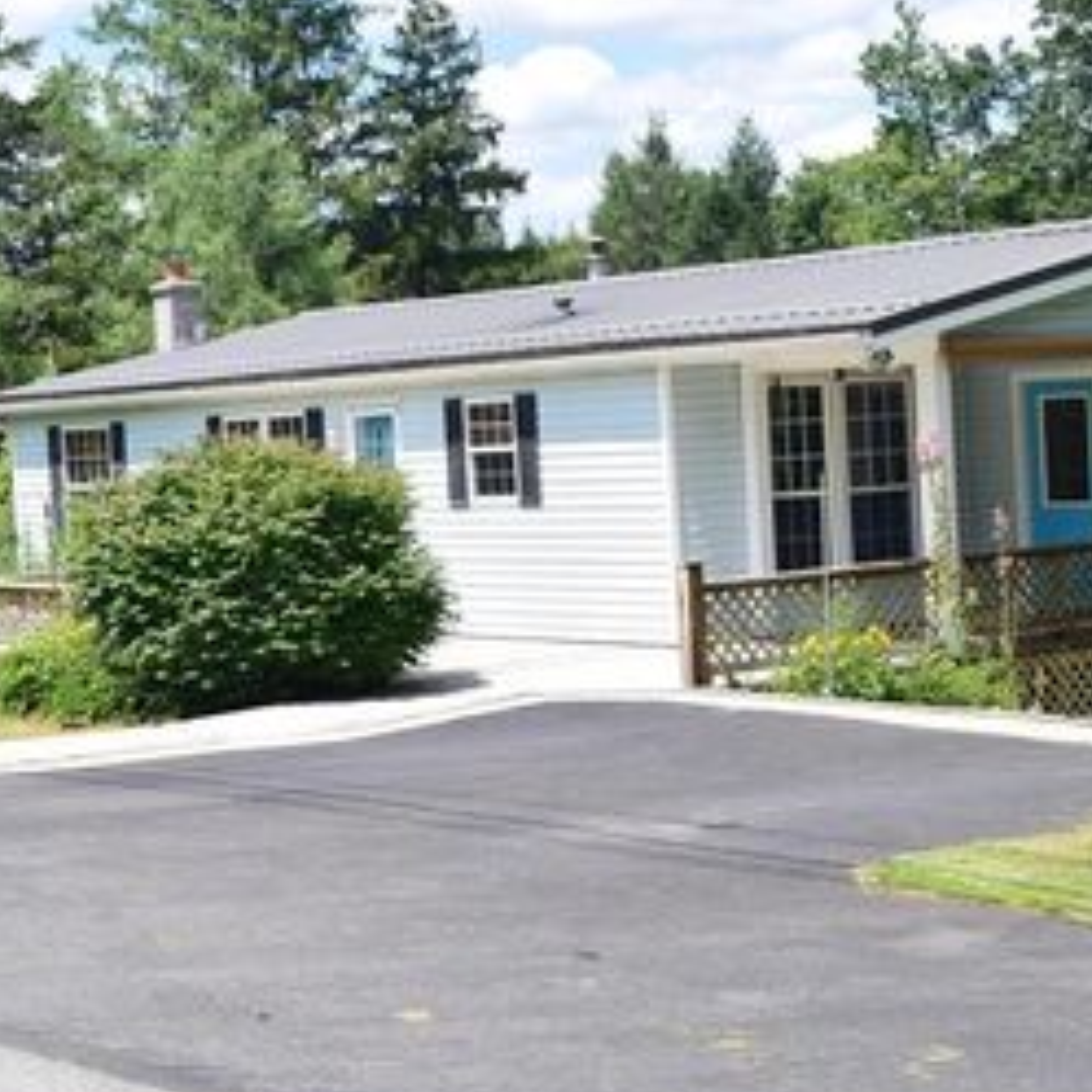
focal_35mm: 82
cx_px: 658
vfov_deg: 21.1
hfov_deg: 21.1
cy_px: 557
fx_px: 2927
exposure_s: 1/500
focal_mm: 32
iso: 250
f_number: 11
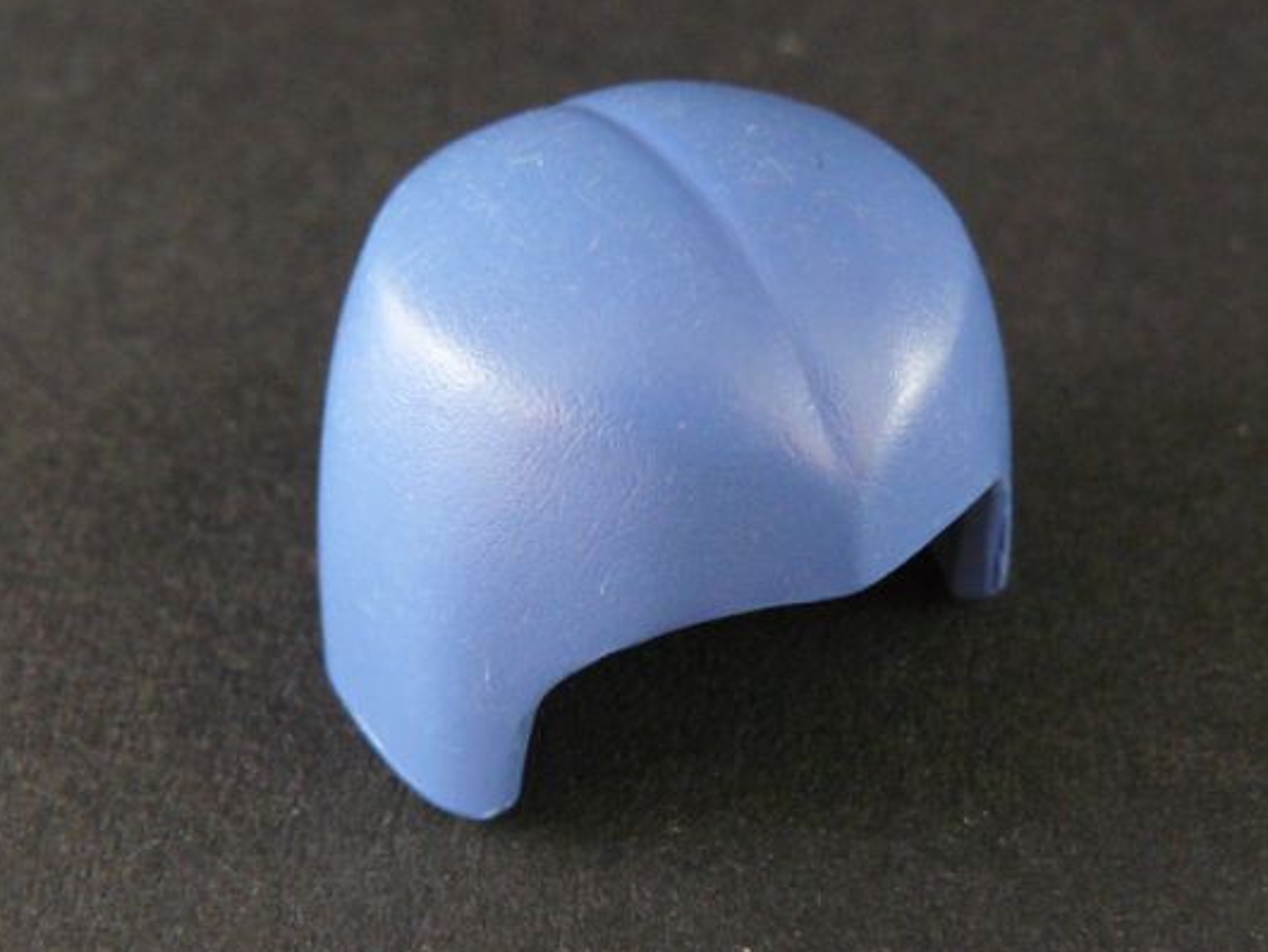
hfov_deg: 34.3
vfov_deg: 26.1
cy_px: 482
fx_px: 2052
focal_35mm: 56
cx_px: 646
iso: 250
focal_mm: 6
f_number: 4
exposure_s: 1/30
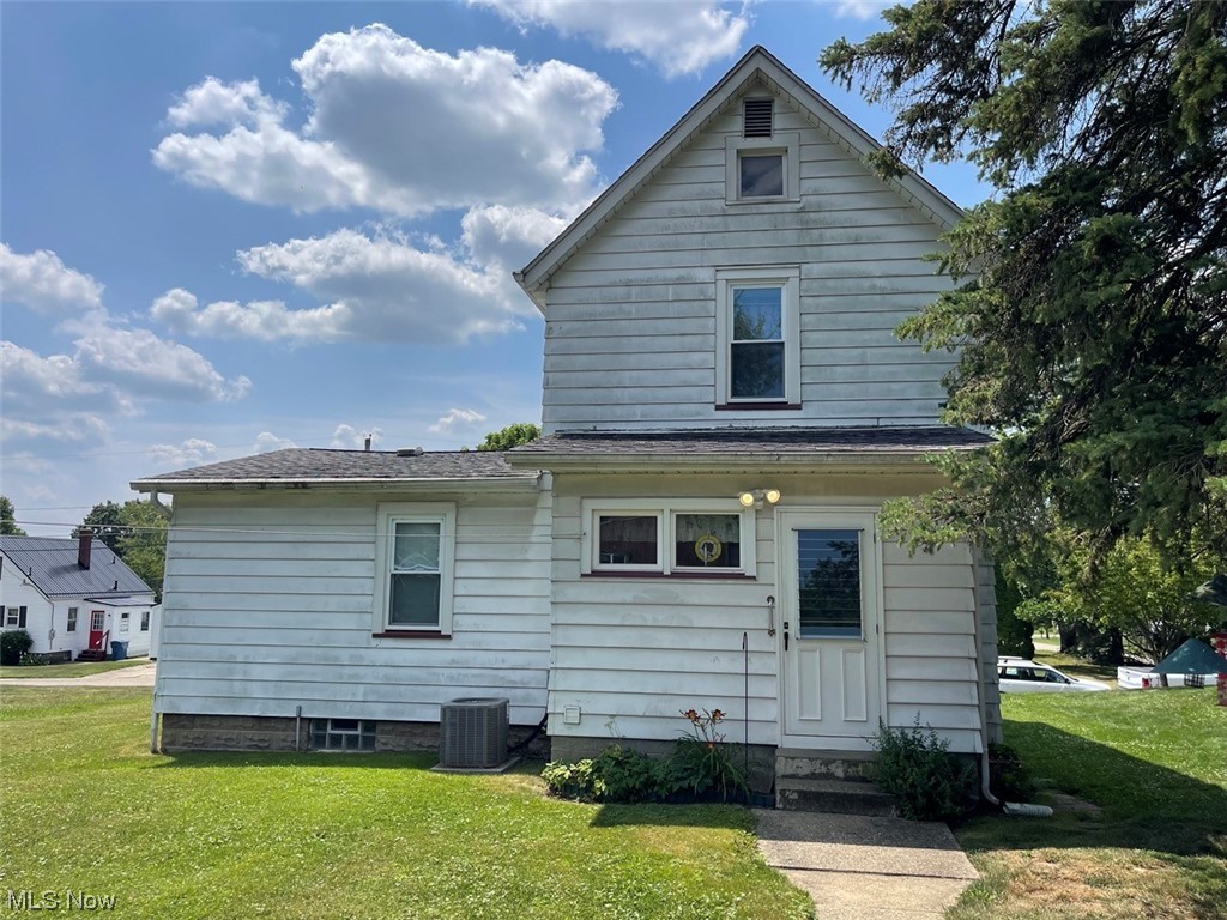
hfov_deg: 67.3
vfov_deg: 53.1
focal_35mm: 26
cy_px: 460
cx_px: 614
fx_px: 922
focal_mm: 5.1
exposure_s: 1/4202
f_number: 1.6
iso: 32
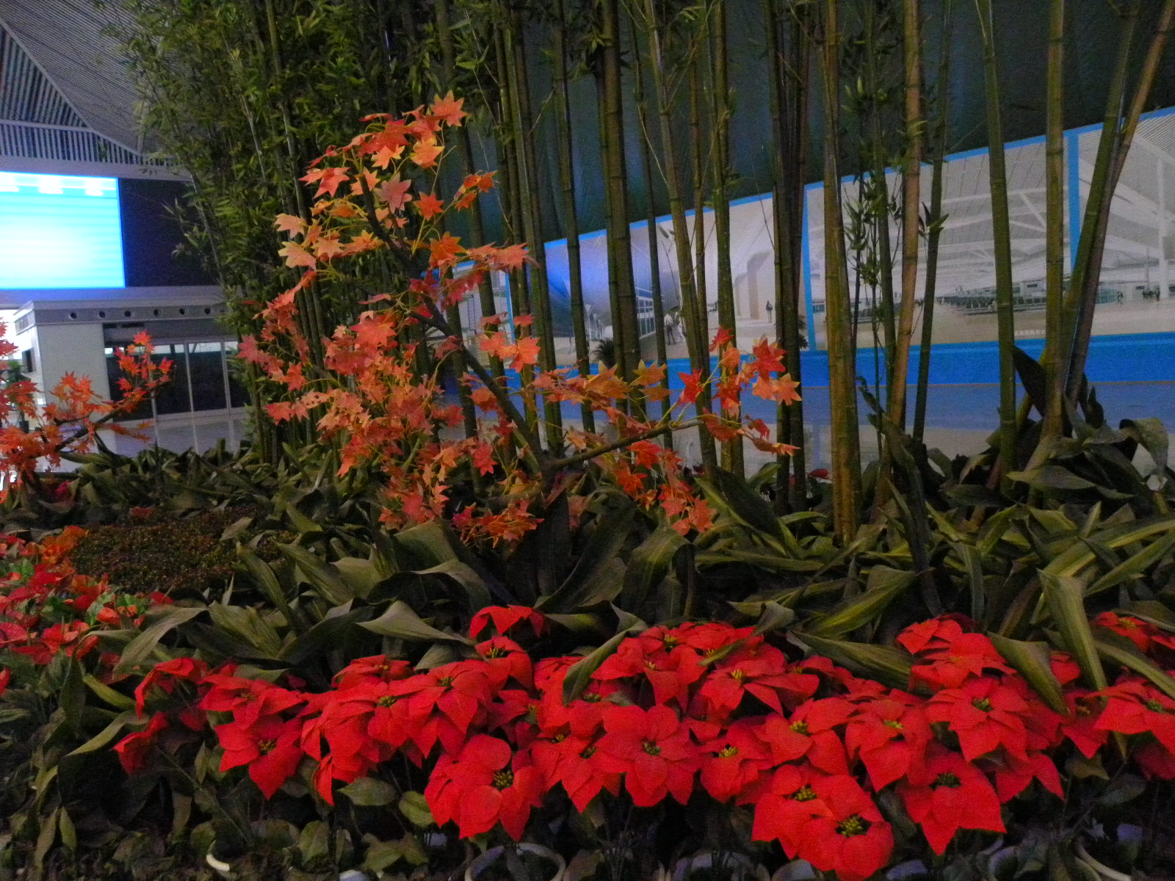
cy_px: 440
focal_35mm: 26
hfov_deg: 67.3
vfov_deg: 53.1
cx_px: 588
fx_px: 883
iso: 800
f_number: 2.8
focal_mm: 4.6
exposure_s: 1/61
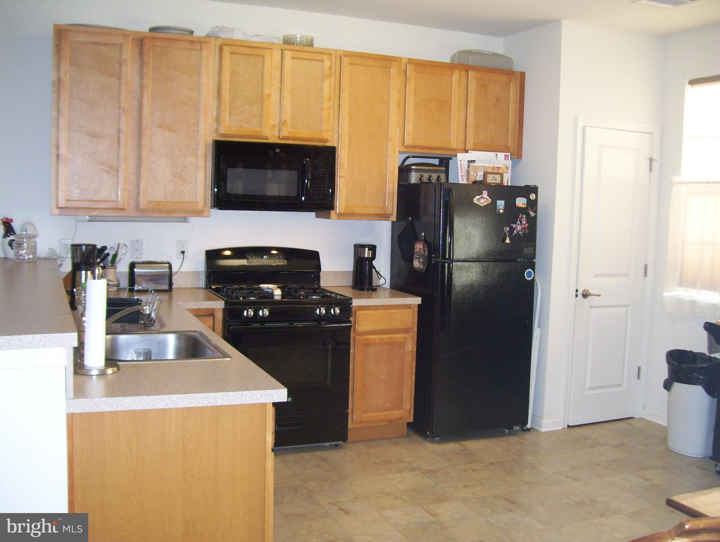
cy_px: 271
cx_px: 360
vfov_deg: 39.7
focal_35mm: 36
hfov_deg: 51.3
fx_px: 750
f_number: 2.7
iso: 200
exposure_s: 1/60
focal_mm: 6
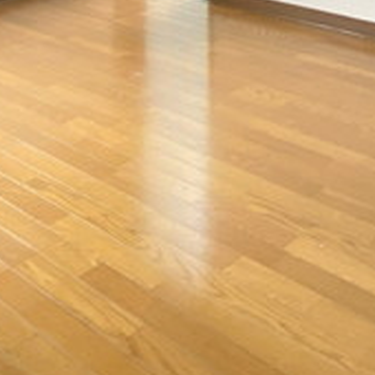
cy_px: -185
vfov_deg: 24.6
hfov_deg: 31.4
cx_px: 249
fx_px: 662
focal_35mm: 54
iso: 100
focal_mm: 1.54
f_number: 2.4
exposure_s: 1/50
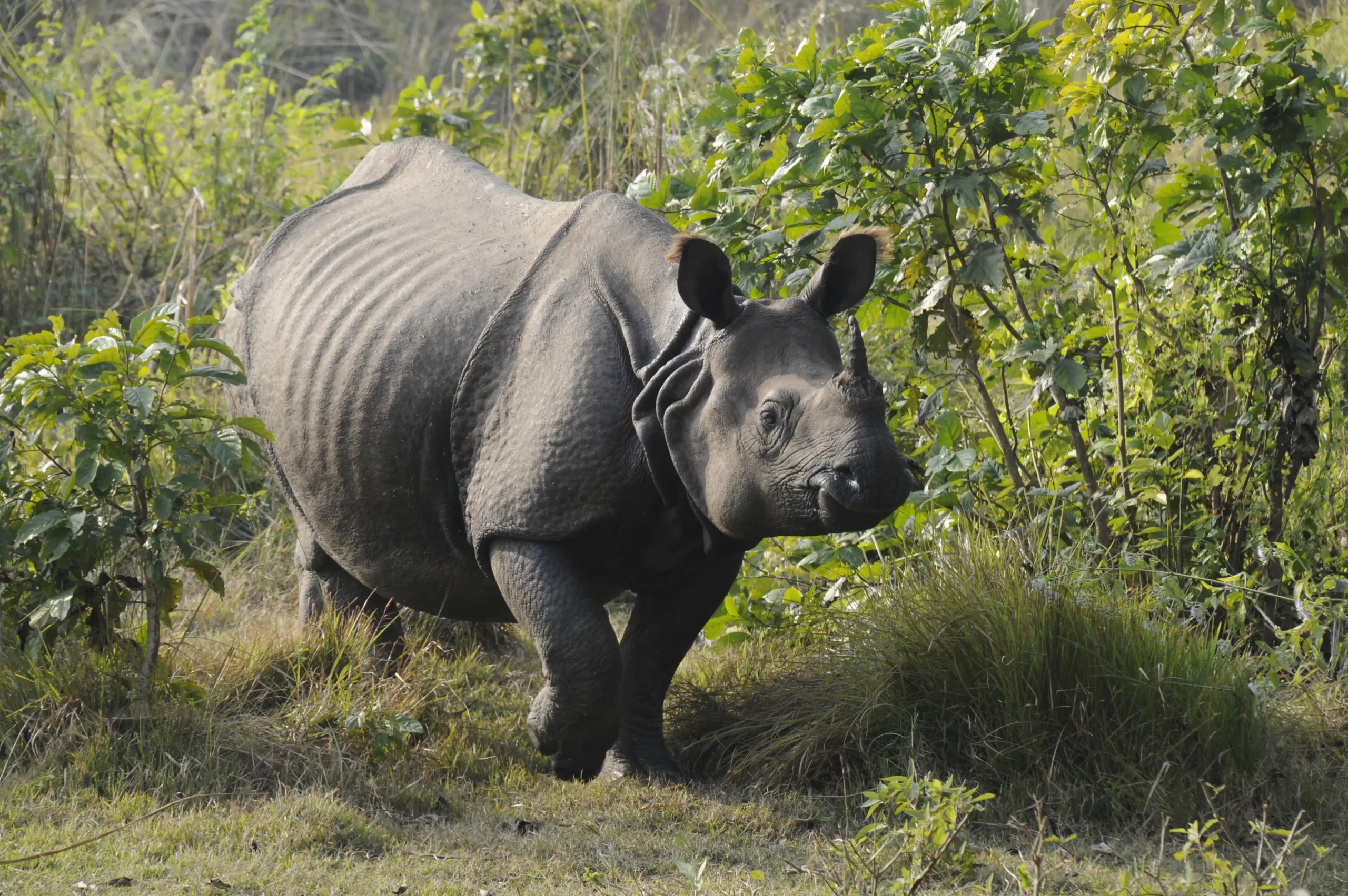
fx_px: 9354
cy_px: 448
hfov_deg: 8.2
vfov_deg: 5.5
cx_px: 674
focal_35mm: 250
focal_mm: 250
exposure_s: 1/500
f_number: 11
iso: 1250
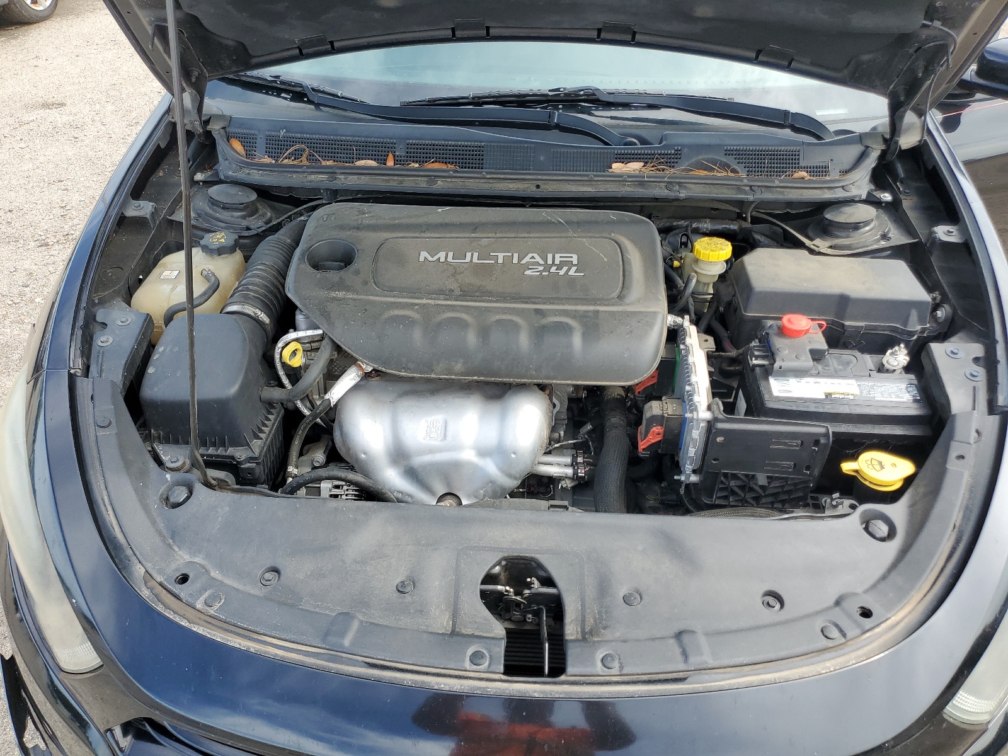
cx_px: 504
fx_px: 757
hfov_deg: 67.3
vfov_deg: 53.1
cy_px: 378
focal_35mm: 26
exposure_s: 1/625
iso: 50
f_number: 1.5
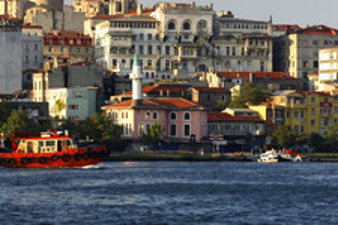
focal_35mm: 174
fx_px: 1634
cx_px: 101
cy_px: 38
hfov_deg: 11.8
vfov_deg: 7.9
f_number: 5.6
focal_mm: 62
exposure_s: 1/100
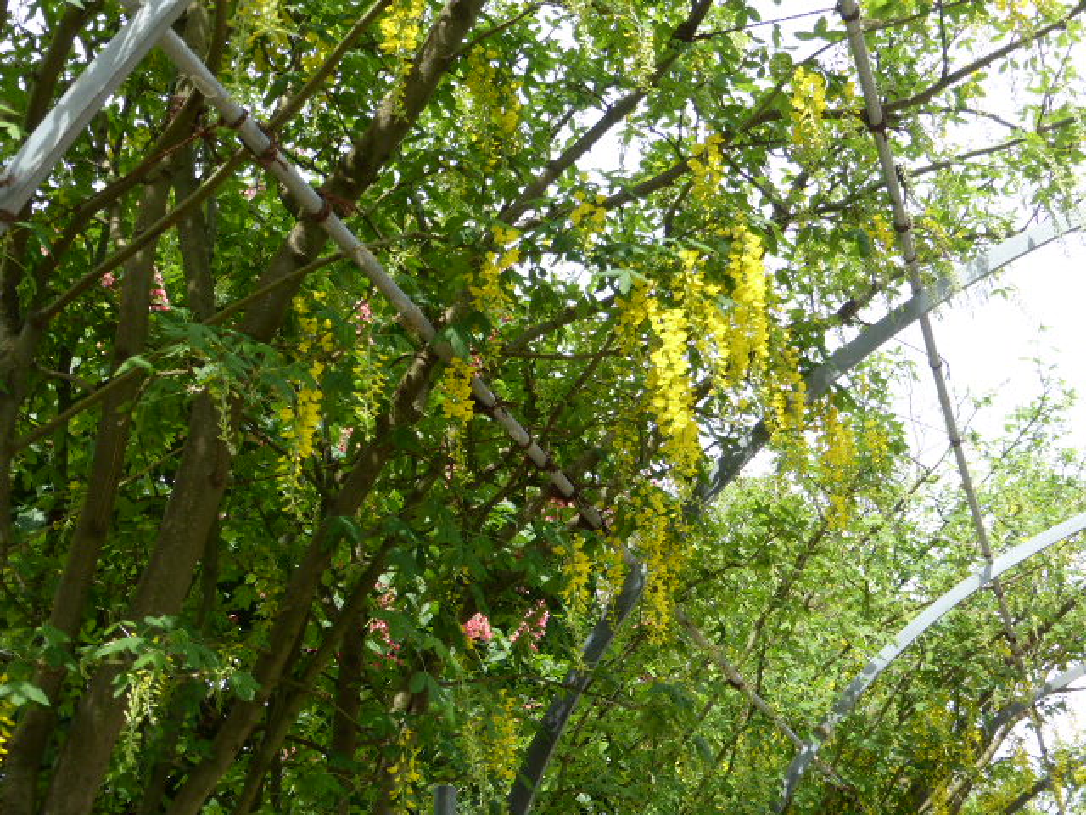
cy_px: 408
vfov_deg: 36.0
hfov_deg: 46.8
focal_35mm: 40
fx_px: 1255
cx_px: 543
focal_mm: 6.9
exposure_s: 1/250
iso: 100
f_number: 3.9
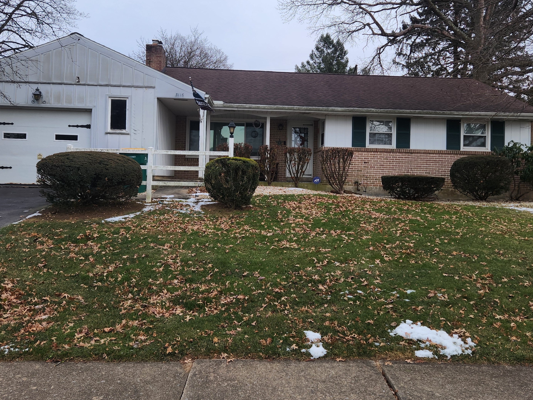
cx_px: 267
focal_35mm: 33
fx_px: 508
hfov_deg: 55.4
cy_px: 169
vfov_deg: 42.8
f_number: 1.8
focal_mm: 5.4
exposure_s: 1/180
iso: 32
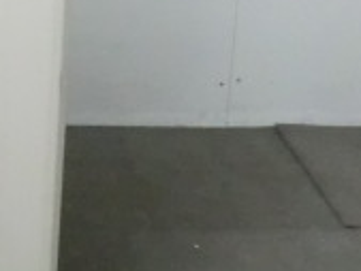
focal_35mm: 121
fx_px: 1263
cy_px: -186
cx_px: -120
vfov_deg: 11.5
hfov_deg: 15.4
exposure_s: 1/60
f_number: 3.5
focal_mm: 5.8
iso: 800
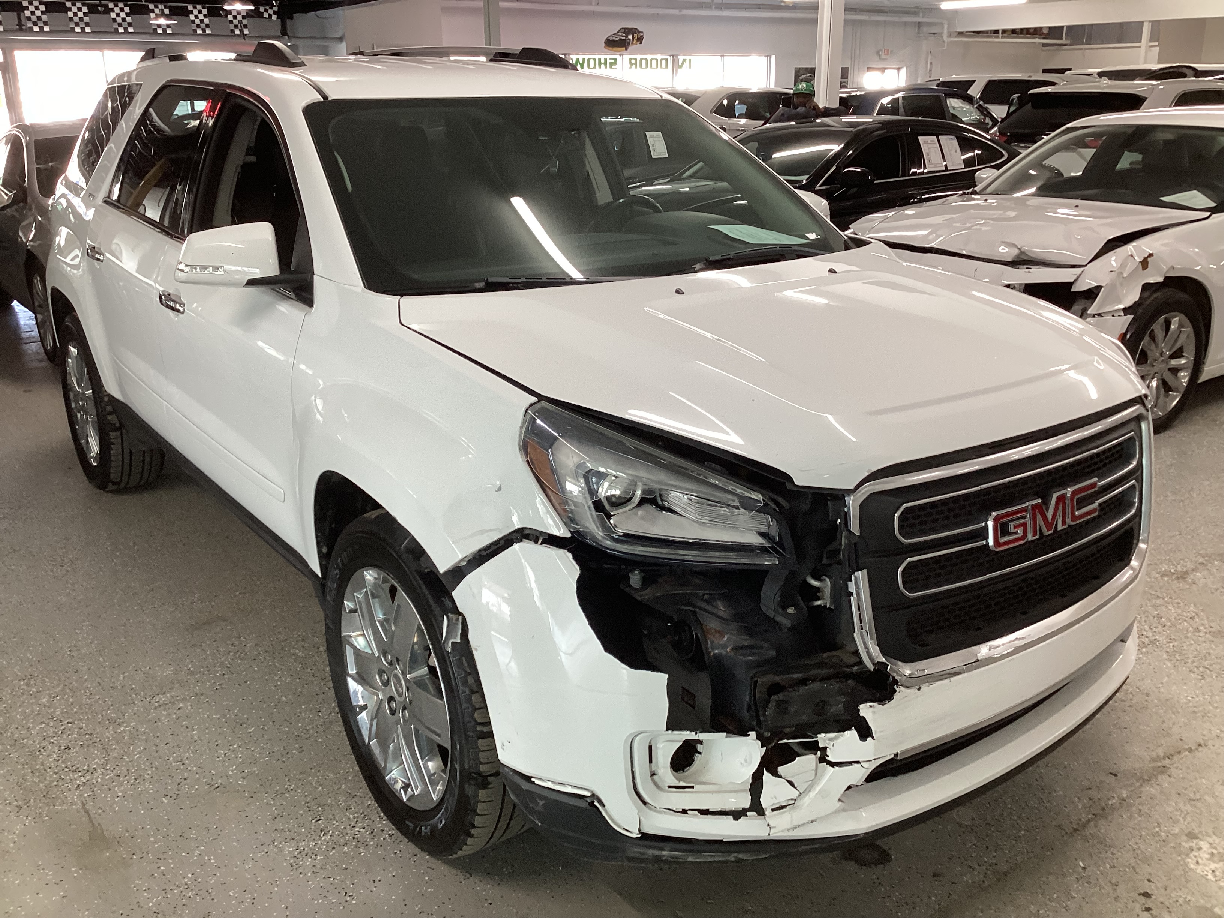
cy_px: 459
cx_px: 612
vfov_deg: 45.4
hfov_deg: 58.4
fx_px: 1096
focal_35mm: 31
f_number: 2.4
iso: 100
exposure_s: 1/60
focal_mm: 3.3
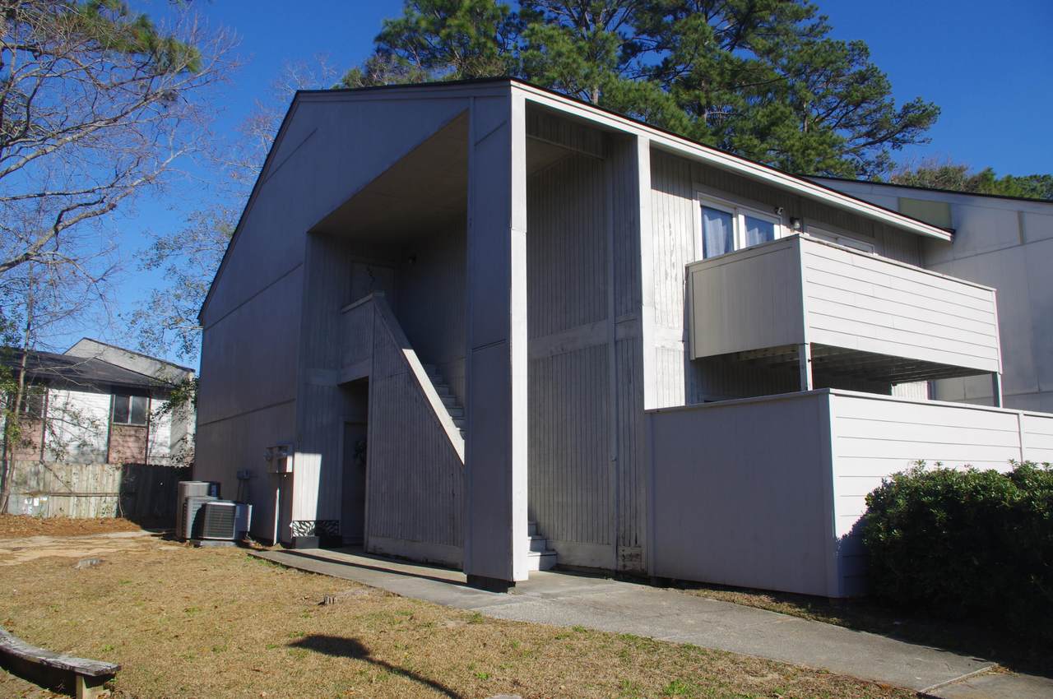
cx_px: 526
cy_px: 350
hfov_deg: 67.4
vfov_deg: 47.8
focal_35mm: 27
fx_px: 789
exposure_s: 1/160
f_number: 11
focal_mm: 18
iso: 200
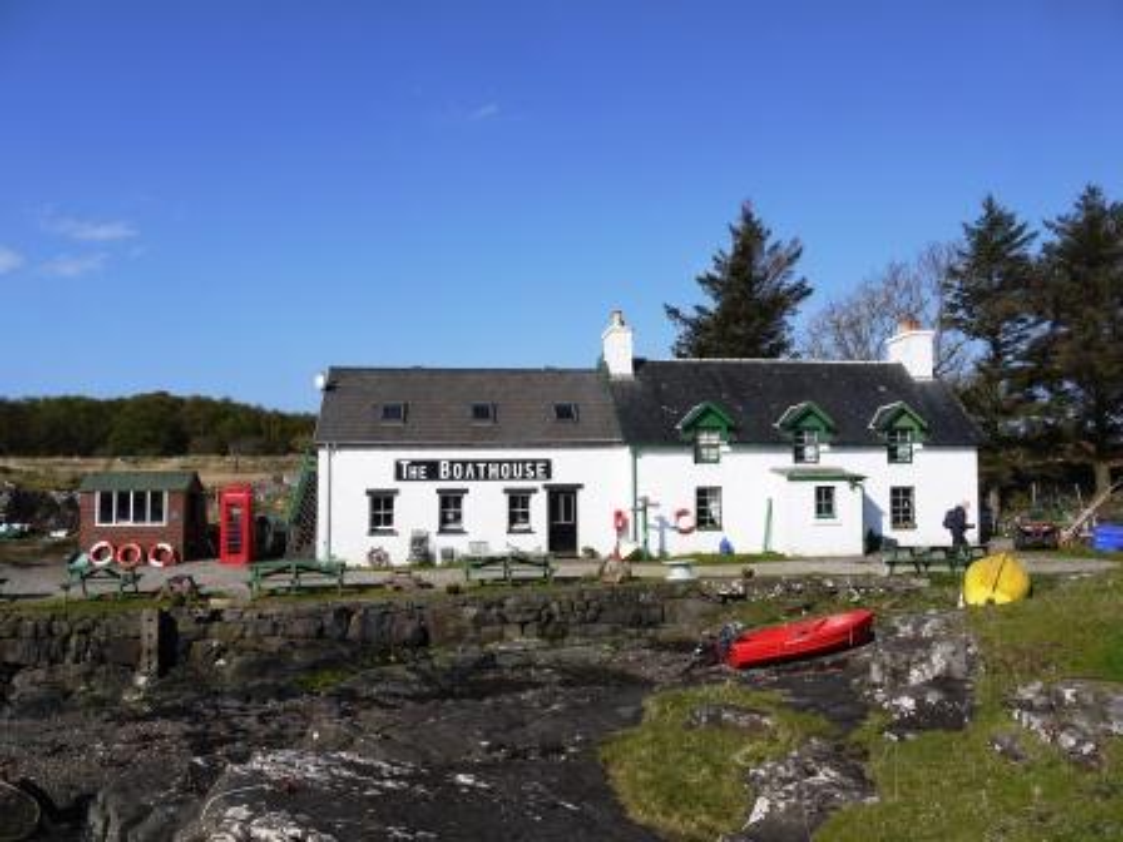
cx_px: 562
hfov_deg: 63.4
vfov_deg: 49.7
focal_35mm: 28
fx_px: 908
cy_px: 421
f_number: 8
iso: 100
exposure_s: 1/500
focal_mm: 14
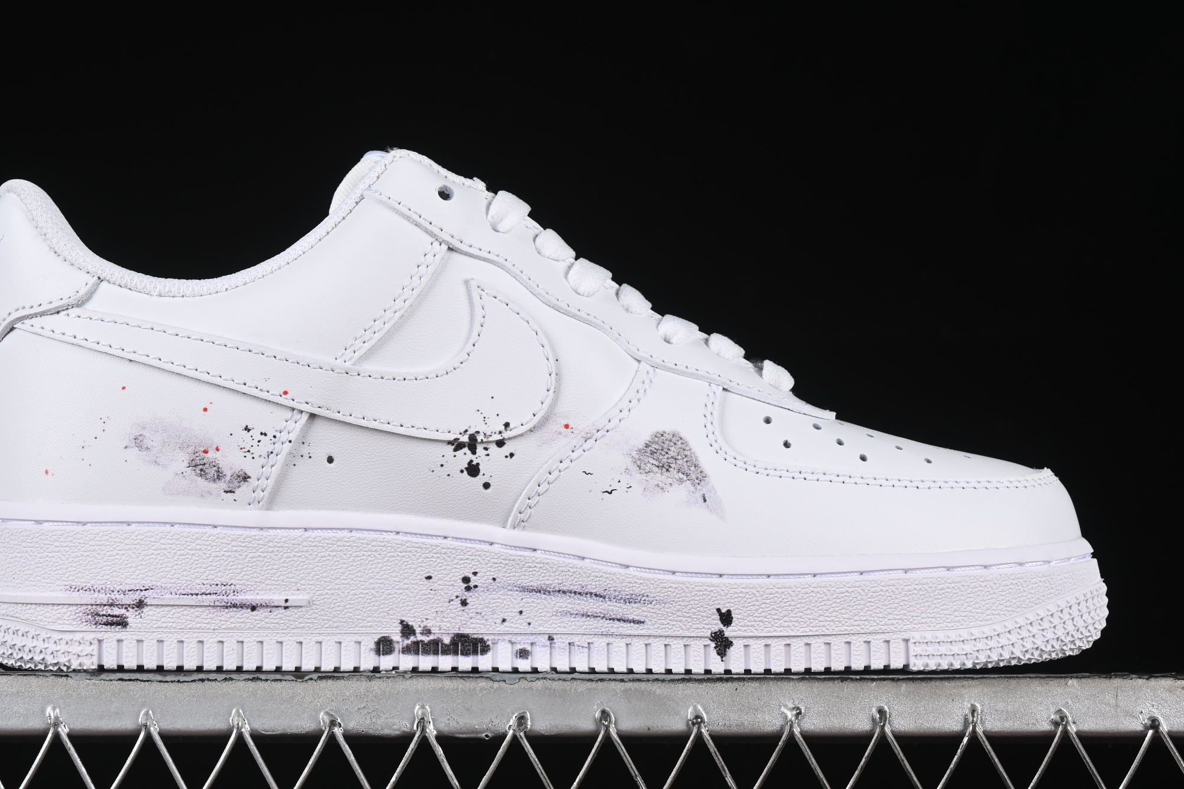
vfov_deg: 13.0
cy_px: 332
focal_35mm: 105
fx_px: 3453
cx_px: 508
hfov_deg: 19.4
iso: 160
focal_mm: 50
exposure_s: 1/100
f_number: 8
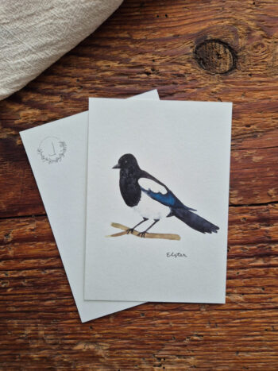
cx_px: 139
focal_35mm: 23
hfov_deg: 58.9
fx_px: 246
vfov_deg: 73.9
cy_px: 186
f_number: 1.8
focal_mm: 5.4
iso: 200
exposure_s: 1/100
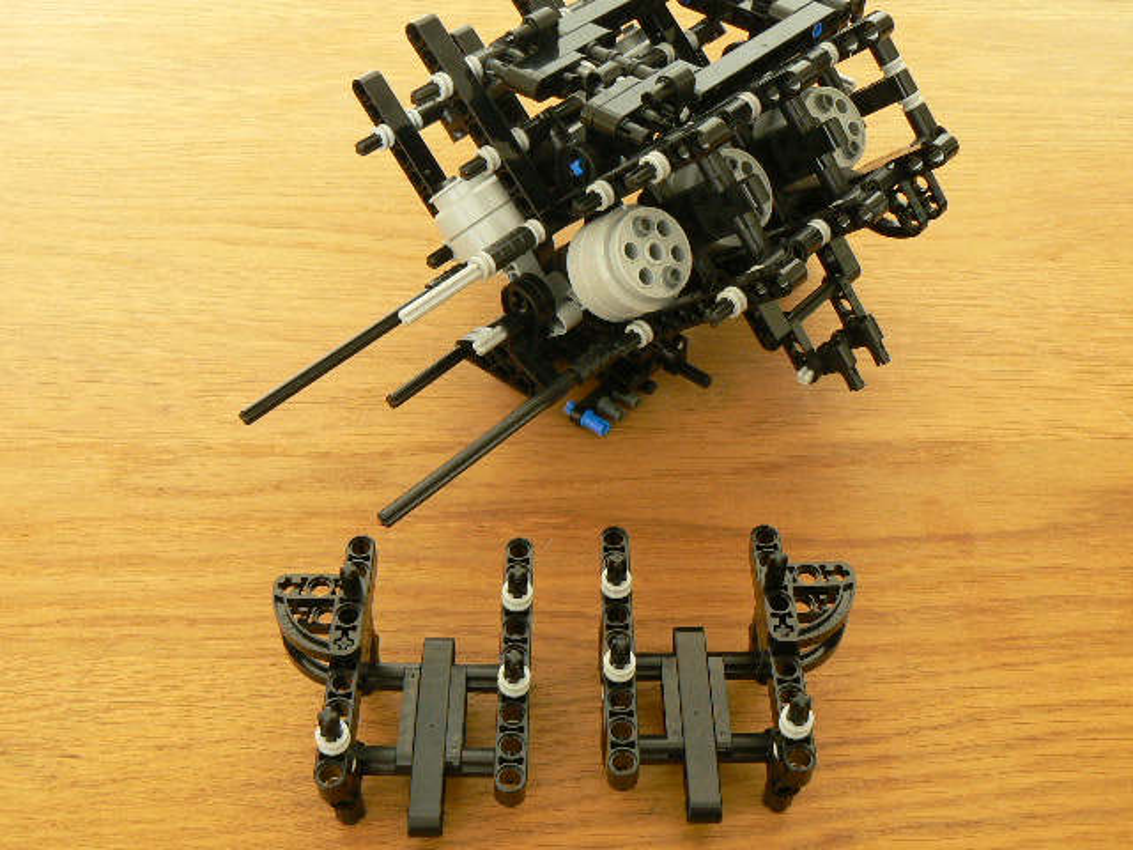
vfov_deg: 39.7
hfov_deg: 51.4
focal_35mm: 36
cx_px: 566
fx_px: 1178
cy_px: 425
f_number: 6.3
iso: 100
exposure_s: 3.2
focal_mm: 6
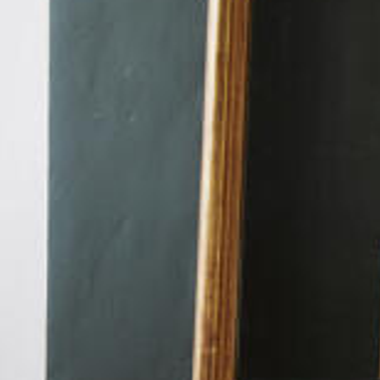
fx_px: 2037
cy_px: -102
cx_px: 903
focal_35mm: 164
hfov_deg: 9.5
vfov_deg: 10.4
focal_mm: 29
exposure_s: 1/30
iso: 100
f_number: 5
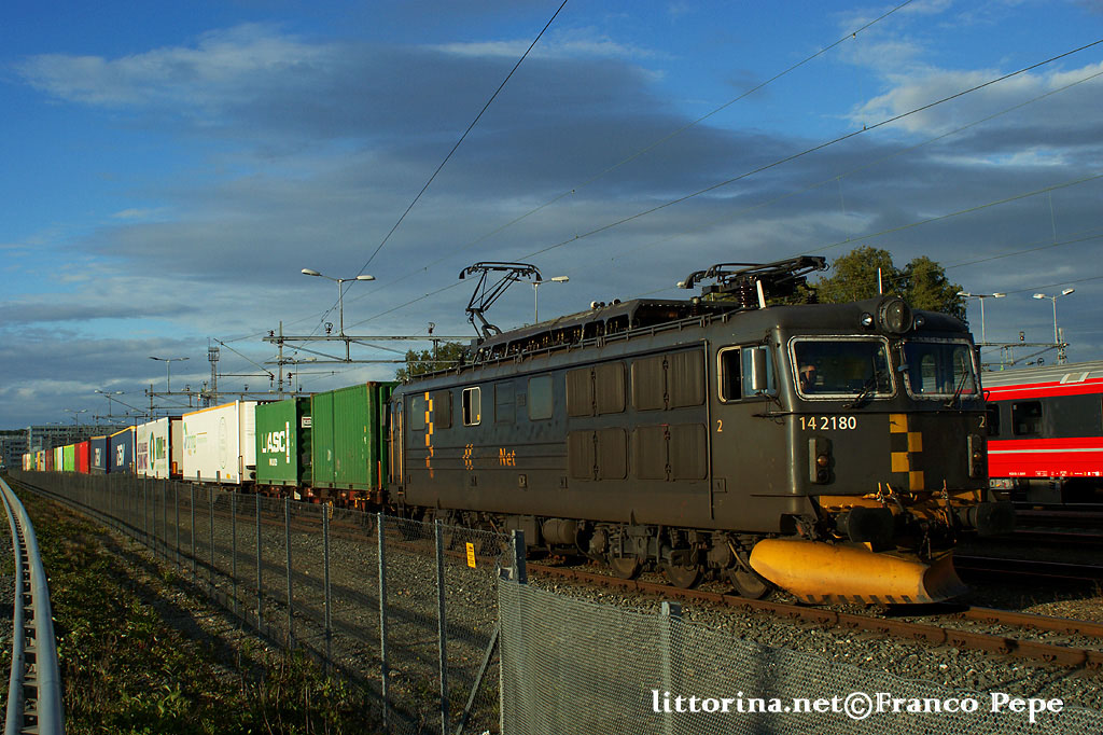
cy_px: 368
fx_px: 1286
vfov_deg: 31.9
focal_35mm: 42
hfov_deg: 46.4
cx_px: 552
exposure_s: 1/500
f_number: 9
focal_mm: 28
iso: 200
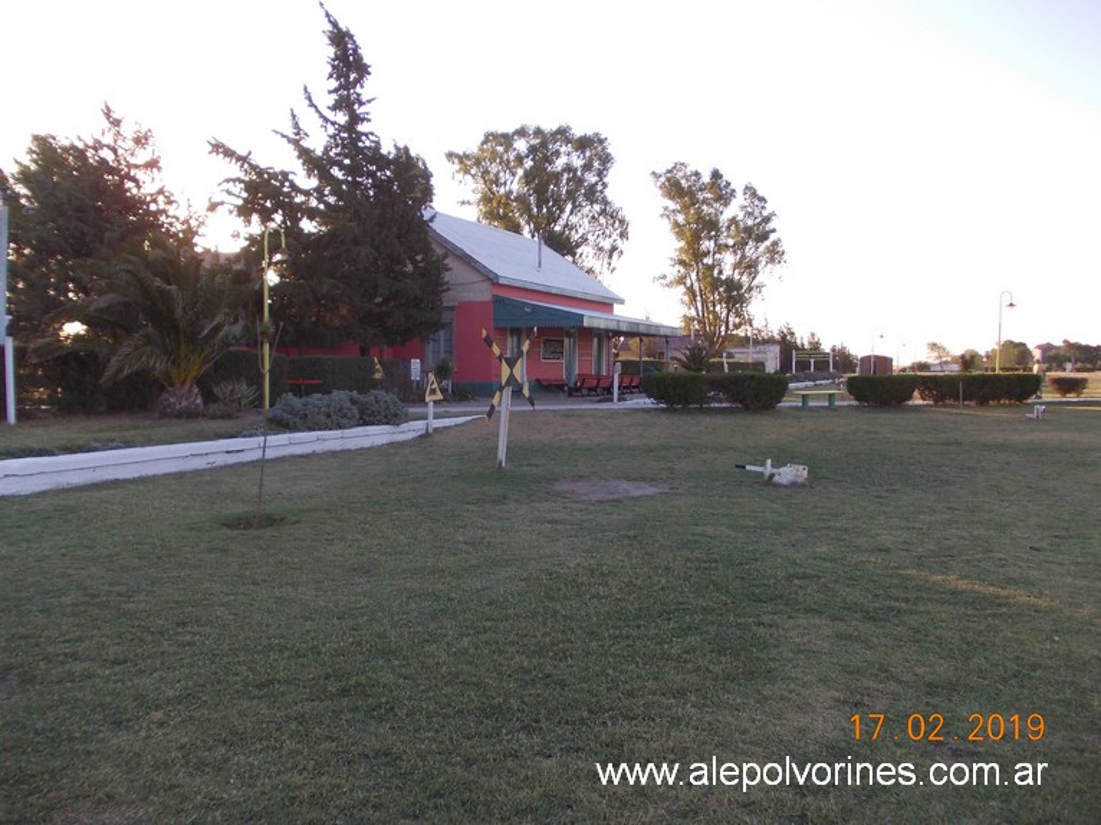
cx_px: 550
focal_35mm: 28
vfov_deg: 49.7
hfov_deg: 63.5
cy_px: 412
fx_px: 890
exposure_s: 1/320
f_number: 2.7
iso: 80
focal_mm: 4
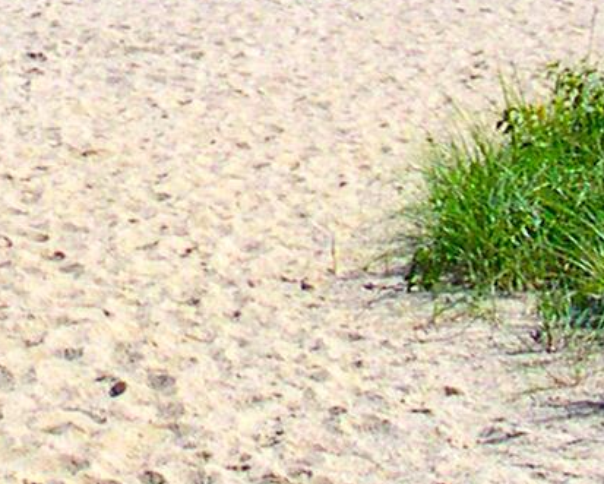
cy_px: -161
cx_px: 101
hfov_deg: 10.7
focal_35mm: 179
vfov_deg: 8.5
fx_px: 3202
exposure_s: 1/573
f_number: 4.5
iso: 100
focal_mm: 5.6
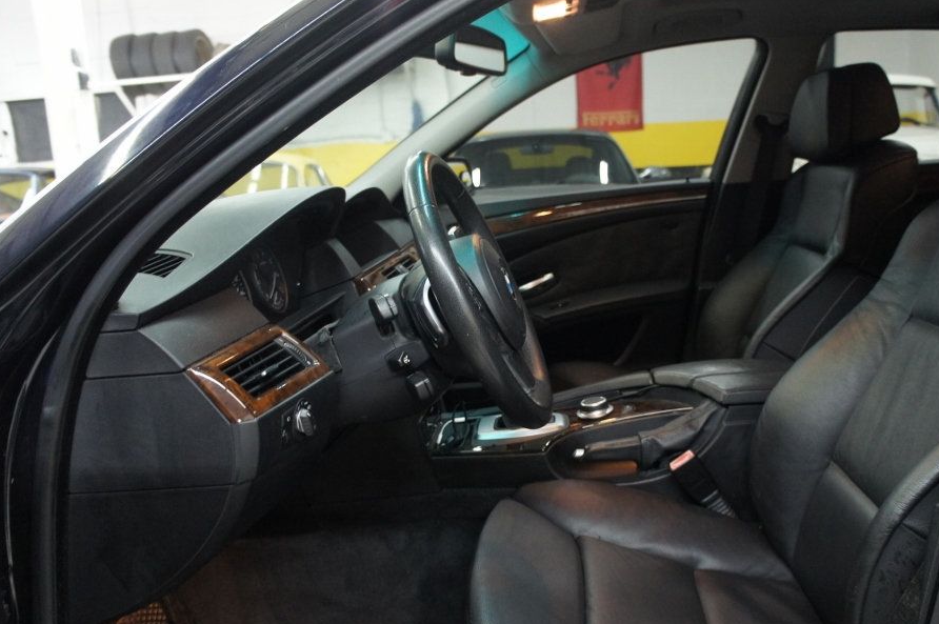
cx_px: 532
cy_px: 355
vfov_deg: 42.2
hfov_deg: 60.1
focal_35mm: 31
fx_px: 808
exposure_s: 1/30
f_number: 3.5
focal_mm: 18
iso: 1600
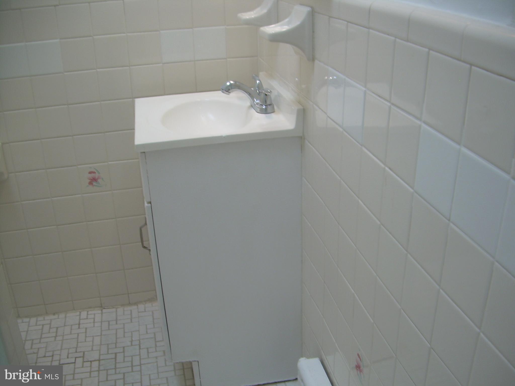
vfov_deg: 37.7
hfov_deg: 49.0
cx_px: 258
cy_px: 193
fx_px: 565
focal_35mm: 38
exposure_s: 1/50.4
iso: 50
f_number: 2.8
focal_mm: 6.3
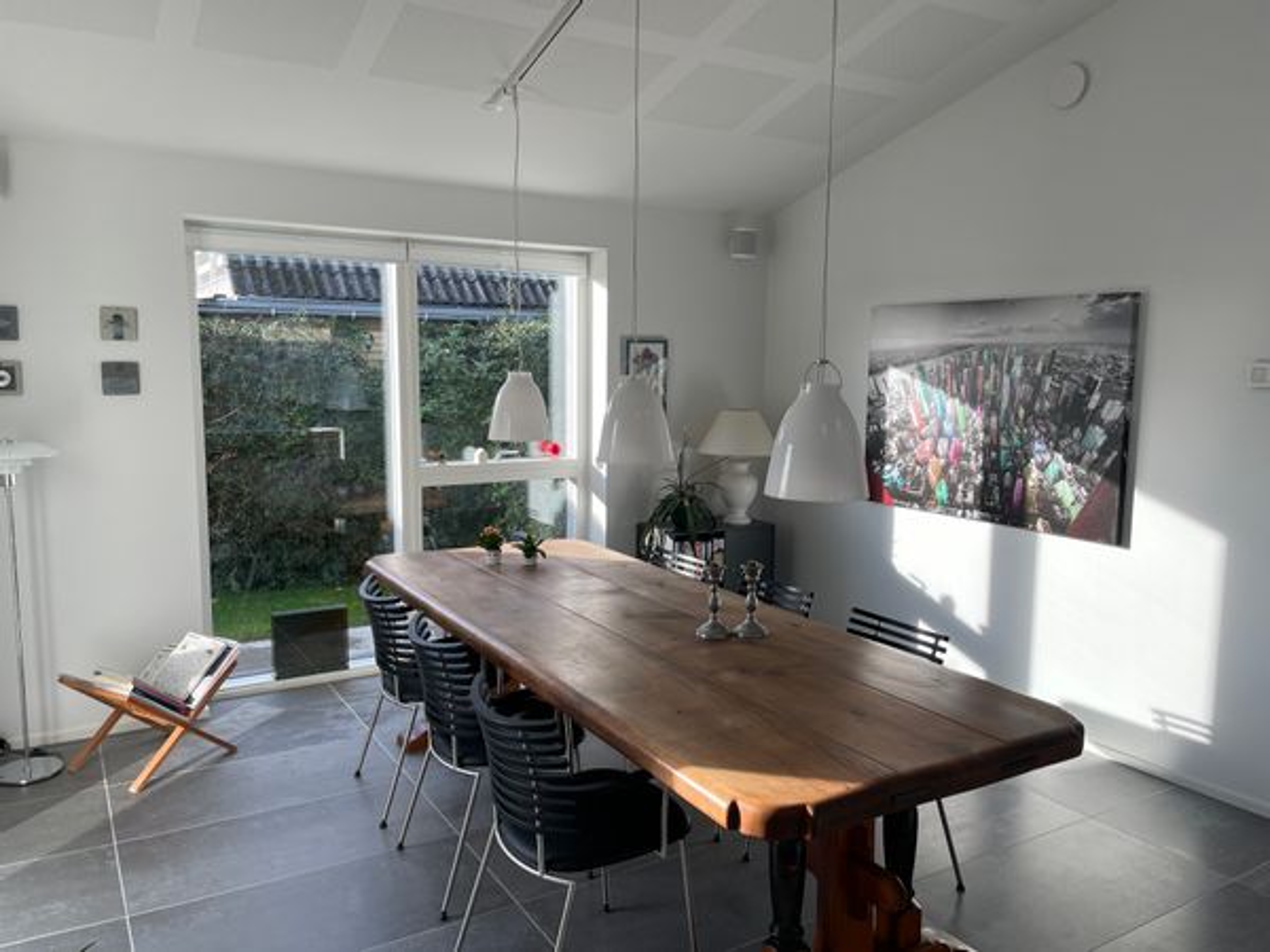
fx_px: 954
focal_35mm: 26
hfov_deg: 67.3
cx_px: 635
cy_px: 476
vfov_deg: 53.1
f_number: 1.6
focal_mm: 4.2
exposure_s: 1/295
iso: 32
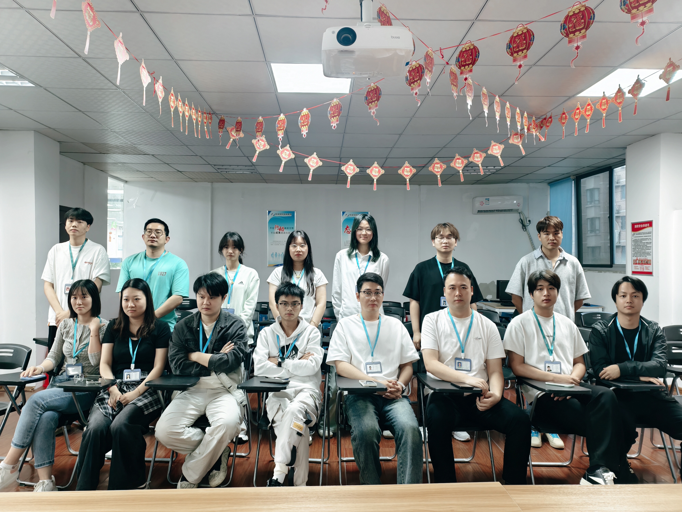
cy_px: 256
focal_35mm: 23
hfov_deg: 73.9
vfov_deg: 58.9
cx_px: 341
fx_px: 453
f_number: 2.8
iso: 395
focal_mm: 6.54
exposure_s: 1/50
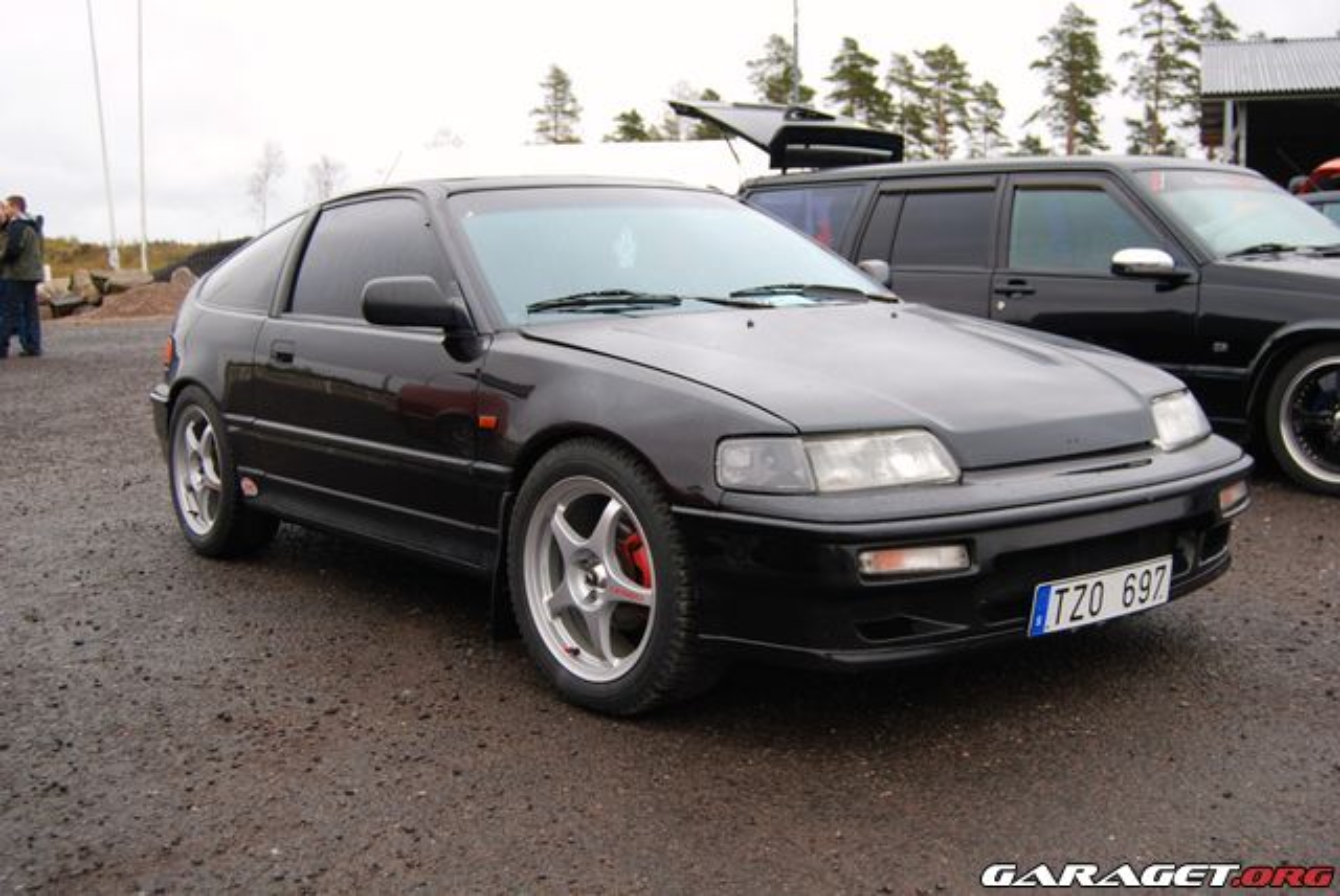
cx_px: 670
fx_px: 1453
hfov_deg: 49.5
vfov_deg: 34.3
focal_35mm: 39
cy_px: 448
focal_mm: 26
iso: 100
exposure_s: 1/100
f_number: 5
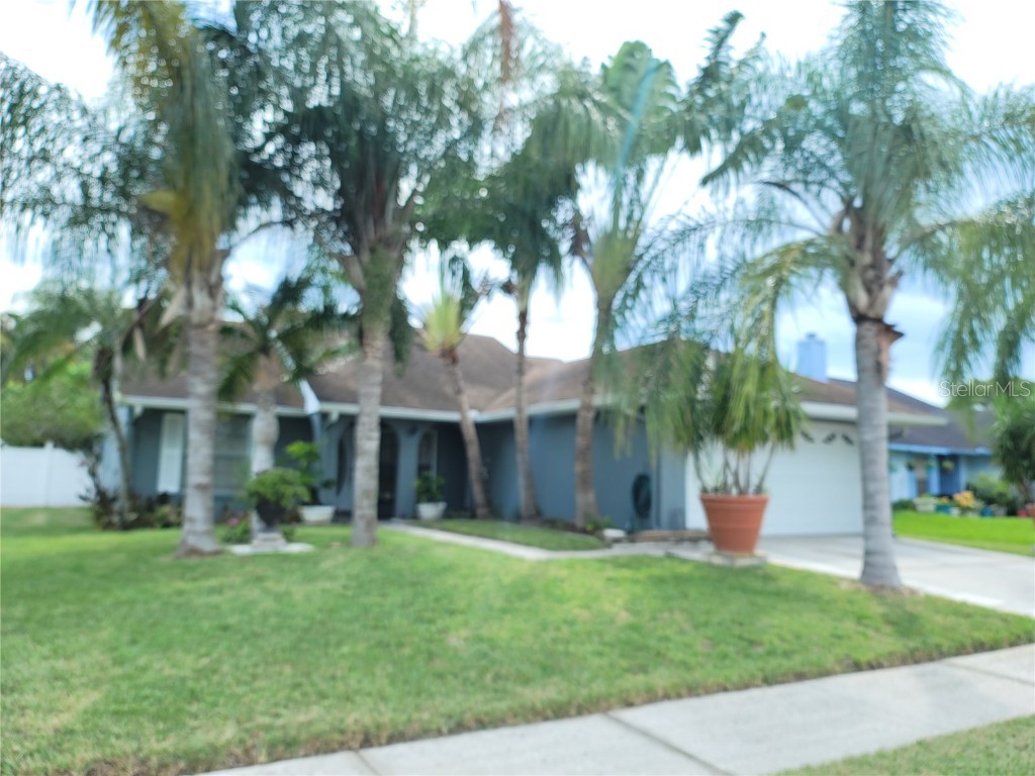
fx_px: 747
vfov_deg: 54.9
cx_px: 518
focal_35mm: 25
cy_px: 388
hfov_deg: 69.4
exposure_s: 1/182
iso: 20
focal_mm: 7
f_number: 1.8
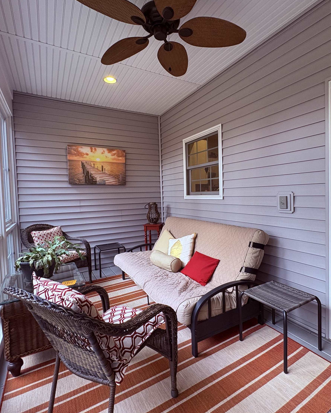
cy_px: 202
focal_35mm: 19
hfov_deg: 70.6
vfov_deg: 83.3
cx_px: 184
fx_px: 233
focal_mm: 2.22
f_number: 2.2
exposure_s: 1/60
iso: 160
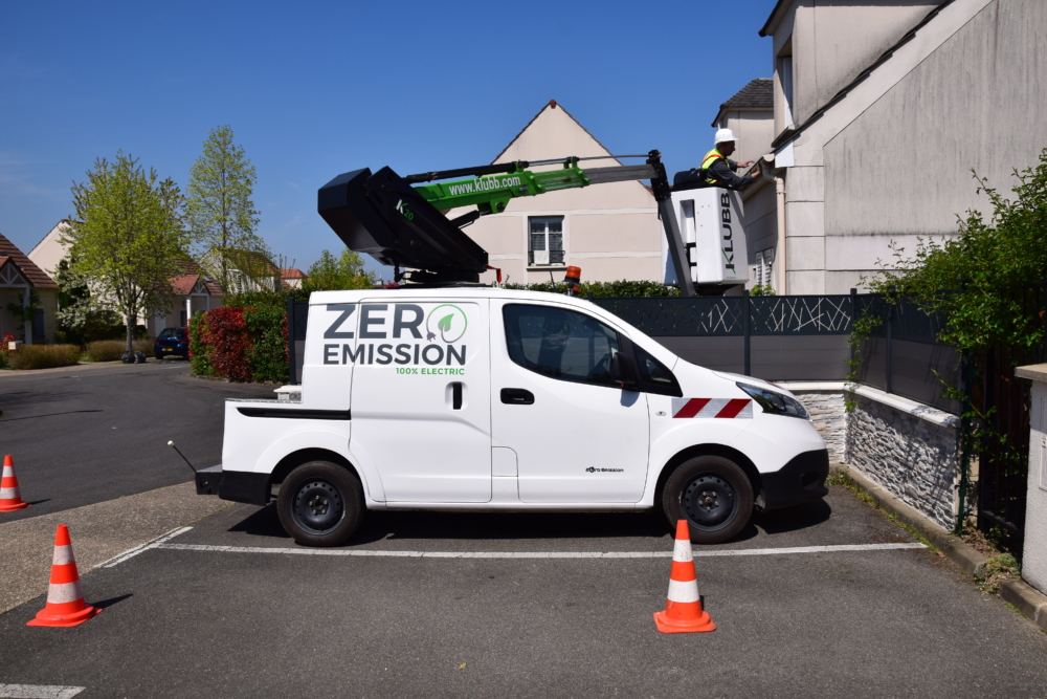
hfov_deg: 37.8
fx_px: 1527
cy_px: 350
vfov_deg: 25.8
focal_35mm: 52
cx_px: 524
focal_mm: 35
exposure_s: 1/800
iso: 200
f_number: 13
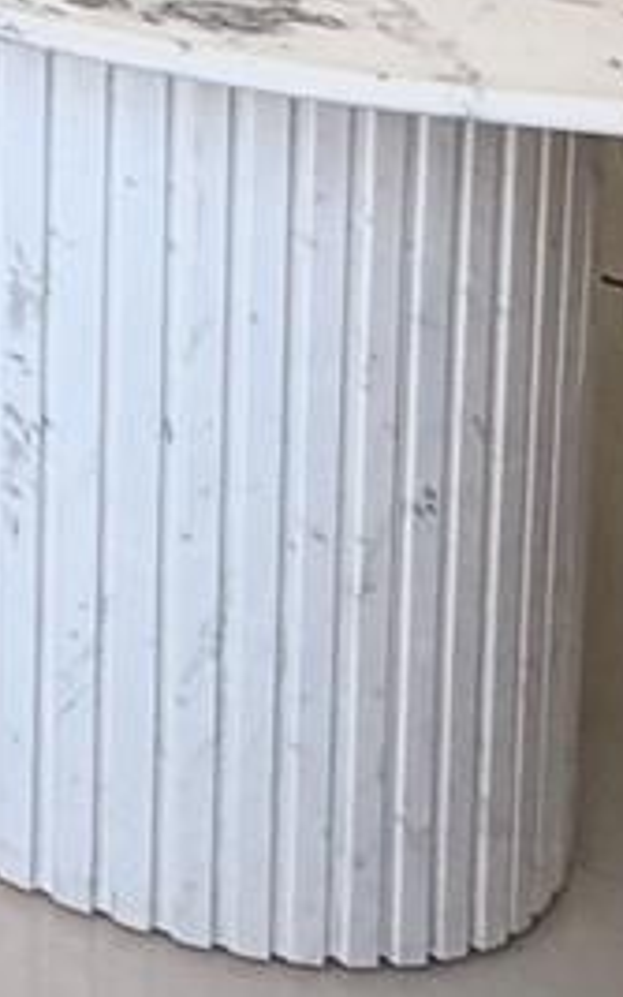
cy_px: -900
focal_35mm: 89
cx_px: -1653
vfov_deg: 17.7
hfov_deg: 8.9
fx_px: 2416
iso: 80
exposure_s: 1/120
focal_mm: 2.22
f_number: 2.2
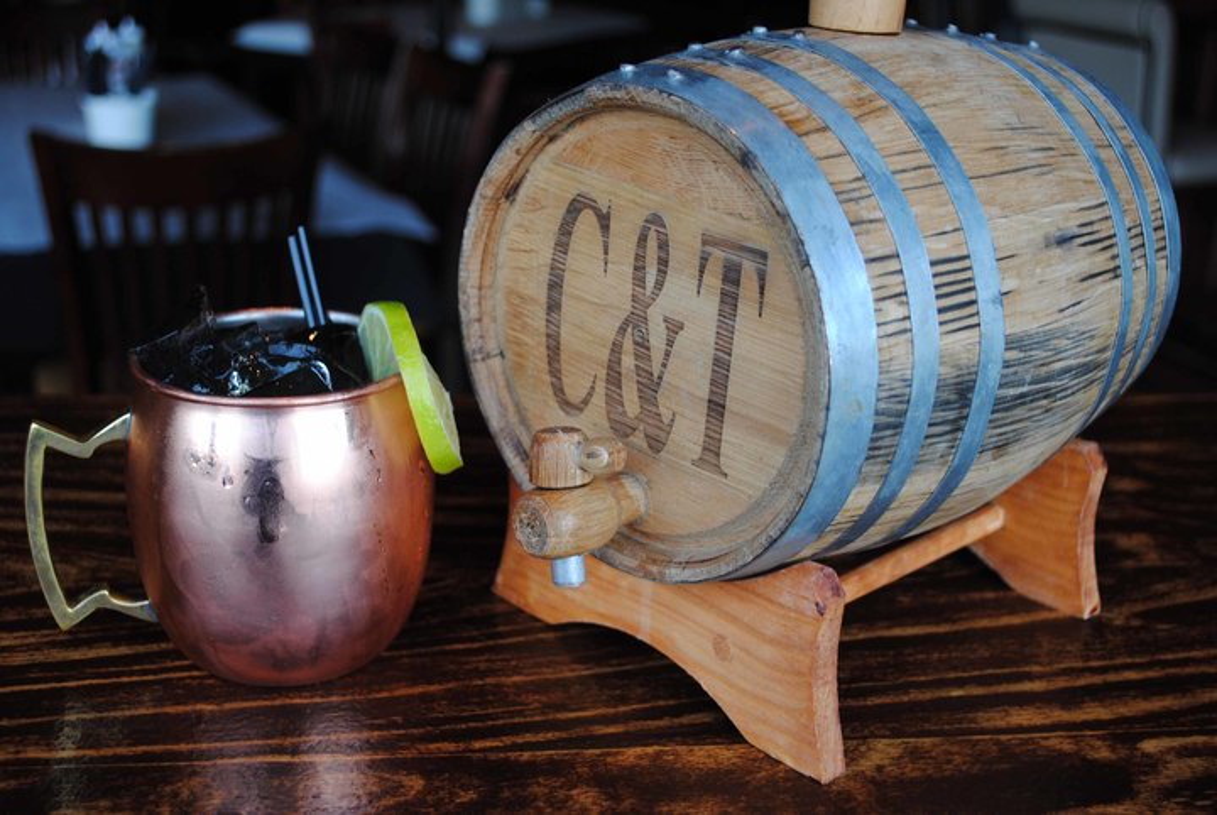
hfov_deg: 44.9
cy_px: 408
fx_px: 1472
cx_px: 608
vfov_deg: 30.9
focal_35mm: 44
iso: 200
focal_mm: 29
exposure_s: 1/60
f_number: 4.5
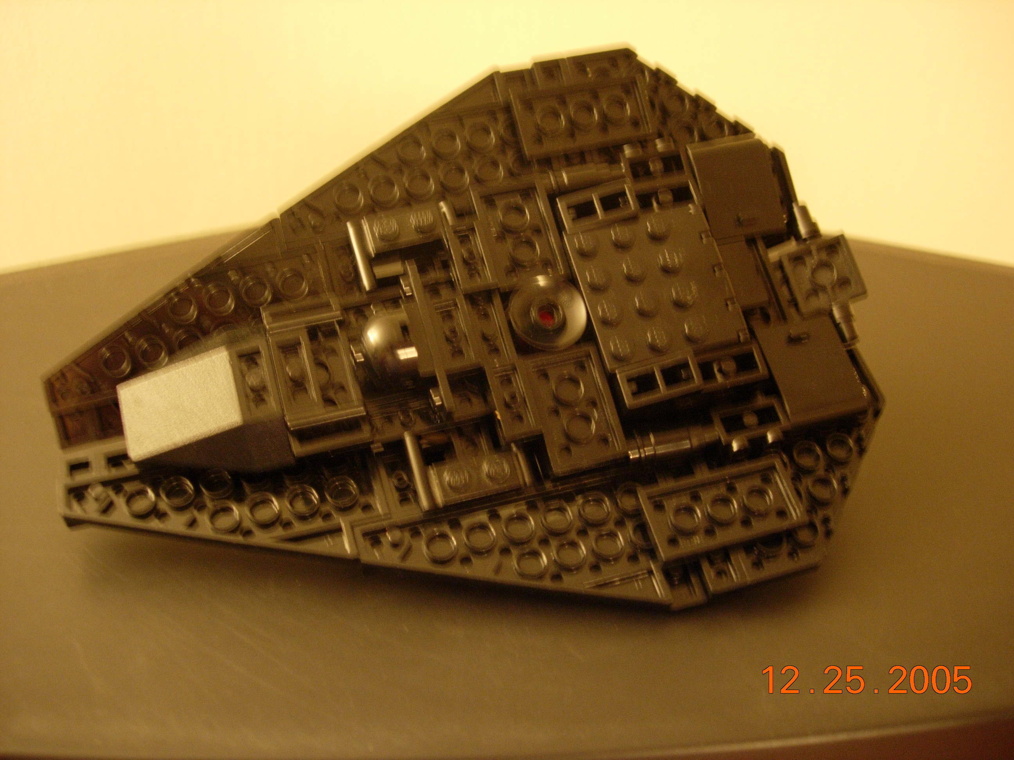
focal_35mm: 38
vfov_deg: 37.7
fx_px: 1113
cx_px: 507
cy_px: 380
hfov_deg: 49.0
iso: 145
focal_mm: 7.8
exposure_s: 1/4
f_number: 2.8
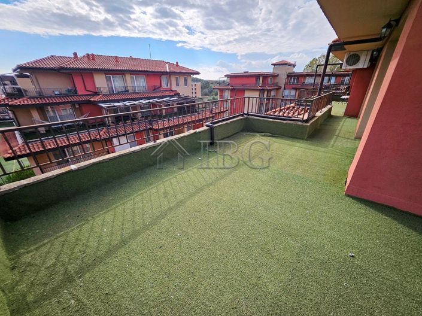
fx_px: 158
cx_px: 211
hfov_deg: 106.2
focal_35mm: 13
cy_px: 158
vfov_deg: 89.9
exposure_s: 1/1167
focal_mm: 1.7
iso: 32
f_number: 2.2
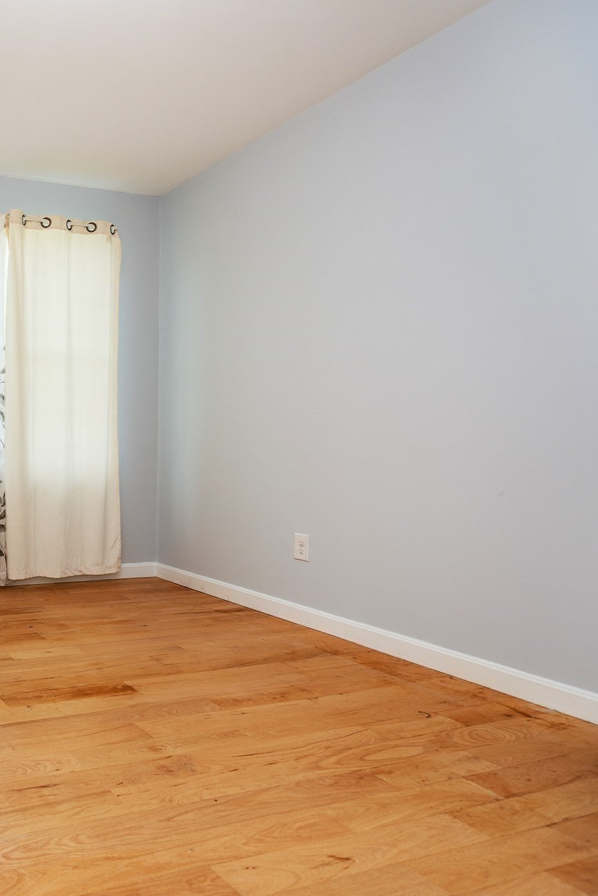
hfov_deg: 40.9
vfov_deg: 71.5
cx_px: -63
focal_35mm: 25
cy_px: 444
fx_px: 623
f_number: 6.3
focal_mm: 16
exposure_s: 1/15
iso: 100
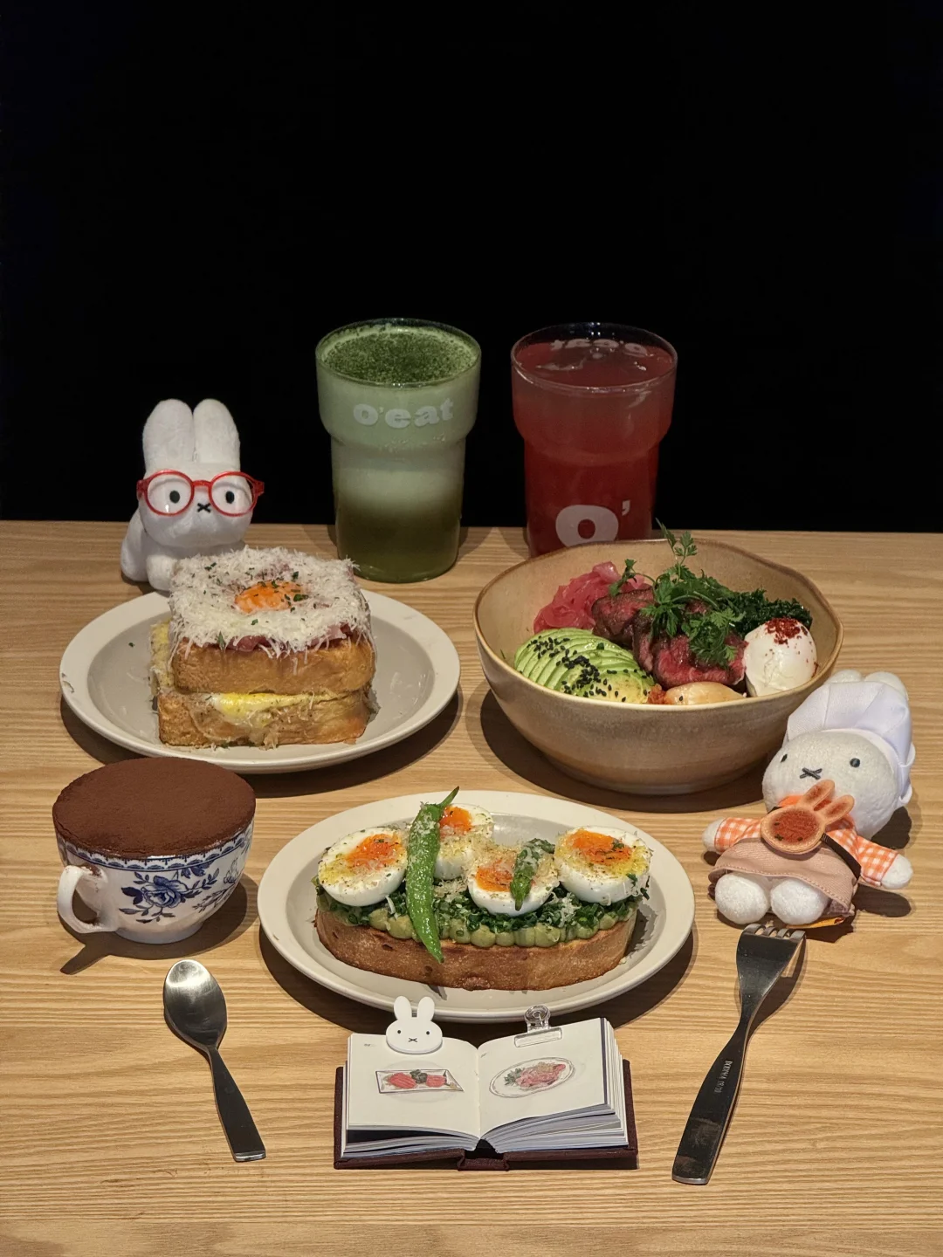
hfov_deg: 12.3
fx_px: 4359
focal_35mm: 120
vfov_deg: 16.4
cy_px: 628
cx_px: 472
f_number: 2.8
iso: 100
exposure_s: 1/100
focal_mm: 15.66
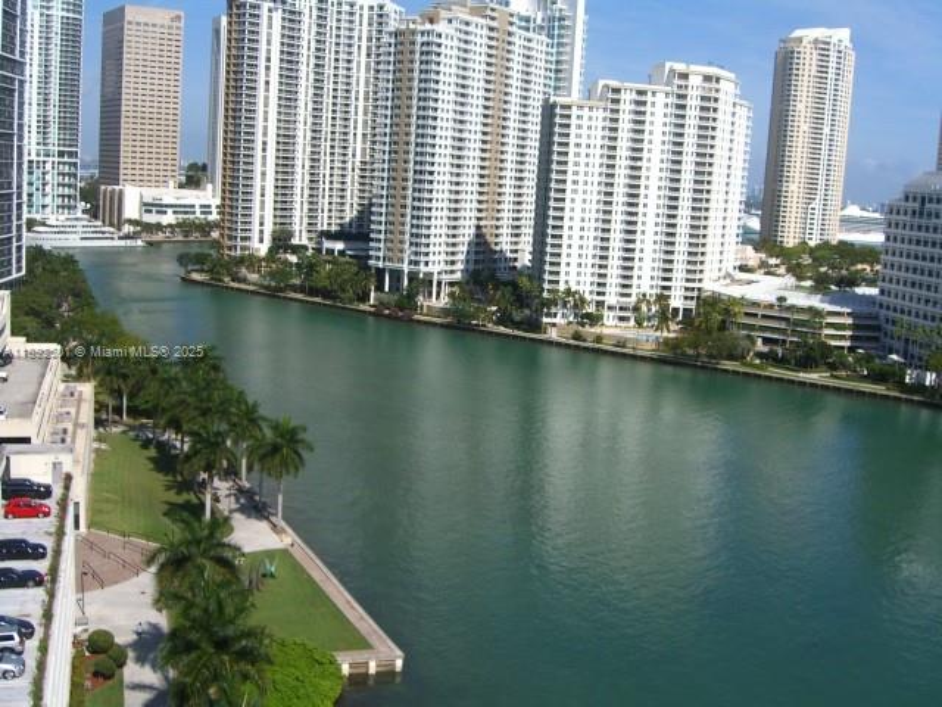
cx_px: 471
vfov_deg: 37.7
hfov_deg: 49.0
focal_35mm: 38
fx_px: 1034
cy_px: 354
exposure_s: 1/250
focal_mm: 7.9
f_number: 8
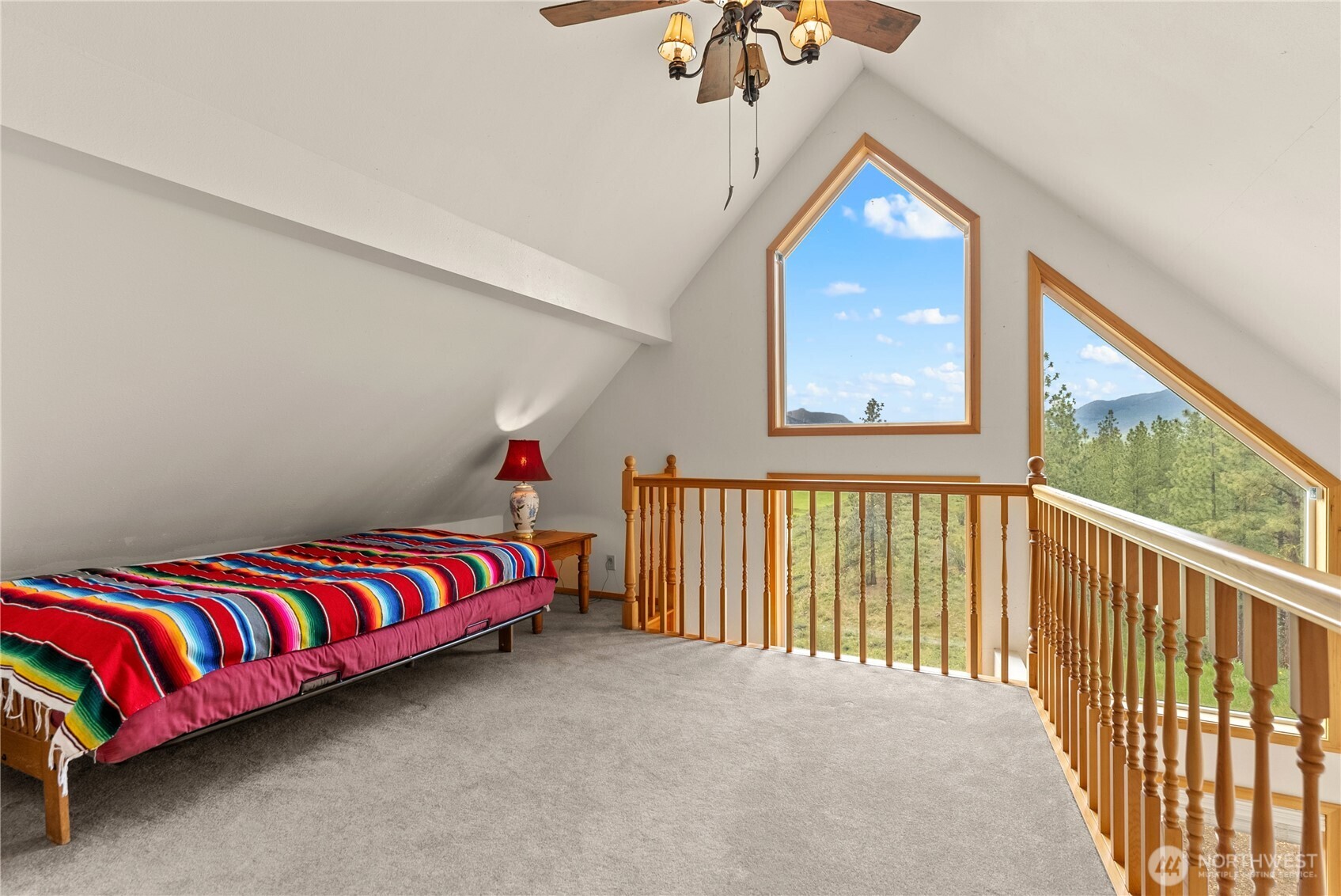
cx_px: 670
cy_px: 448
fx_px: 600
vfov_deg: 73.5
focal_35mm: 16
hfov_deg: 96.4
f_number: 4
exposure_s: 1/60
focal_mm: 16.1
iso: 400
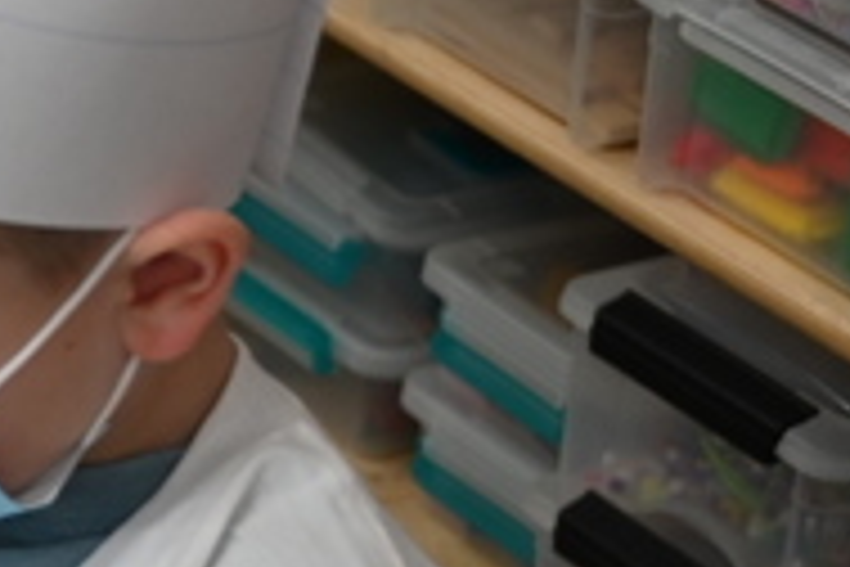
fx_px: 4604
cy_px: 371
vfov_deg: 7.0
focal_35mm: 195
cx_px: -639
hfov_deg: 10.0
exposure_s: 1/125
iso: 1000
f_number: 4
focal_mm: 36
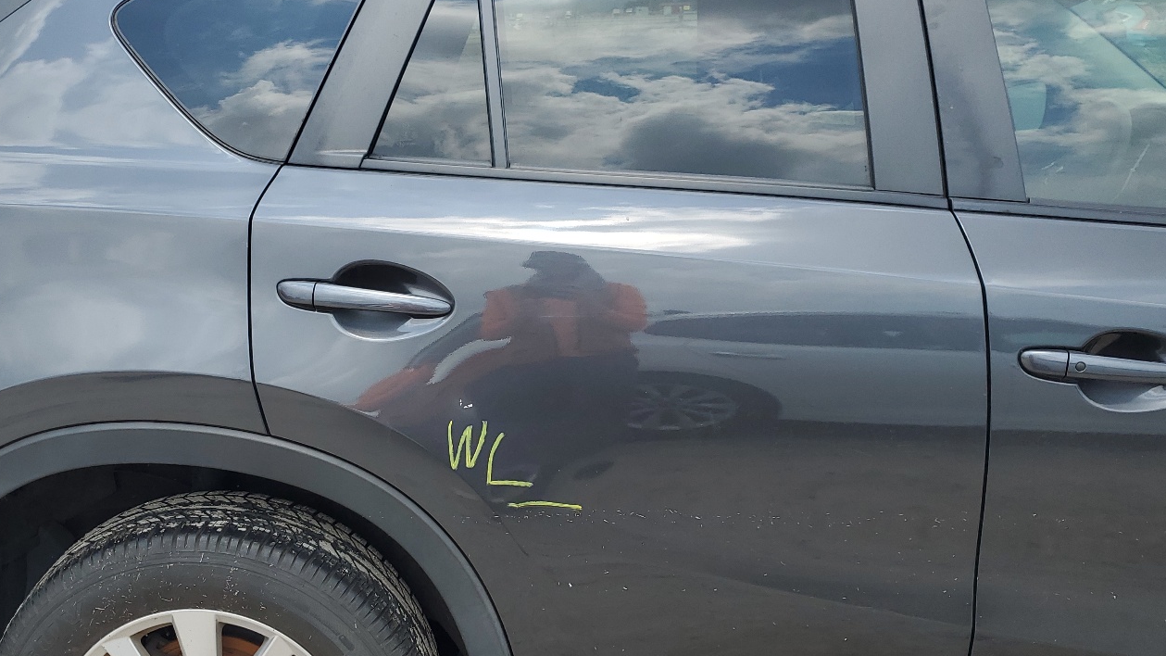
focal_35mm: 36
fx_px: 1113
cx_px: 445
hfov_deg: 54.7
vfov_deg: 32.7
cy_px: 412
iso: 50
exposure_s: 1/1667
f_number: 1.5
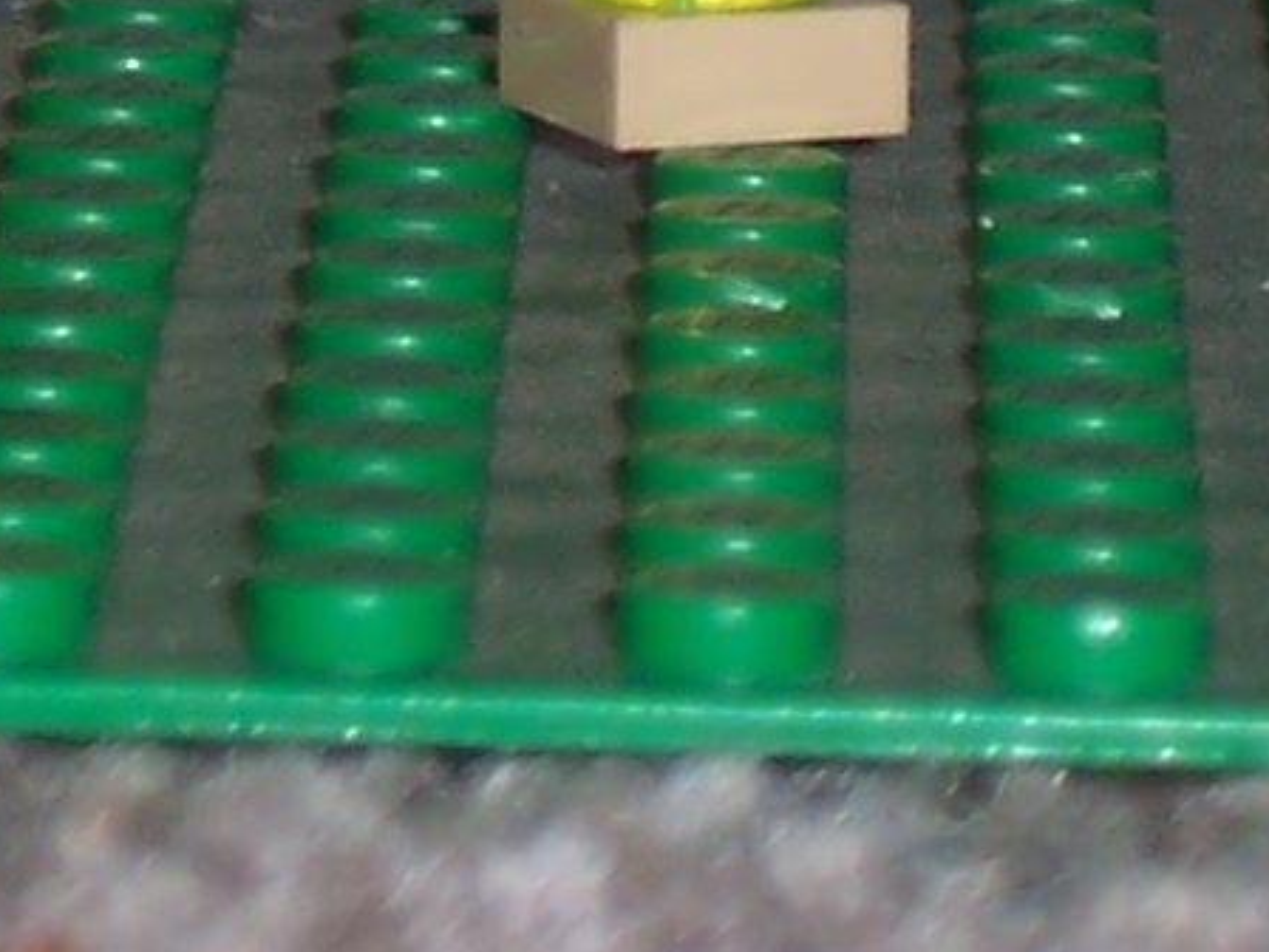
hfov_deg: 3.8
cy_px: -626
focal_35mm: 524
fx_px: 19209
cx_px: 912
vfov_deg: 2.8
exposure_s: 1/90
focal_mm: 16.8
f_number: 4.6
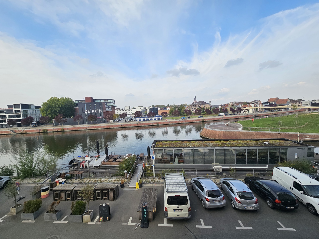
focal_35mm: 13
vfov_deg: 89.9
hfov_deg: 106.2
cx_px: 160
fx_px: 120
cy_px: 120
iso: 50
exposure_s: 1/1542
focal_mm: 2.2
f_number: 2.2
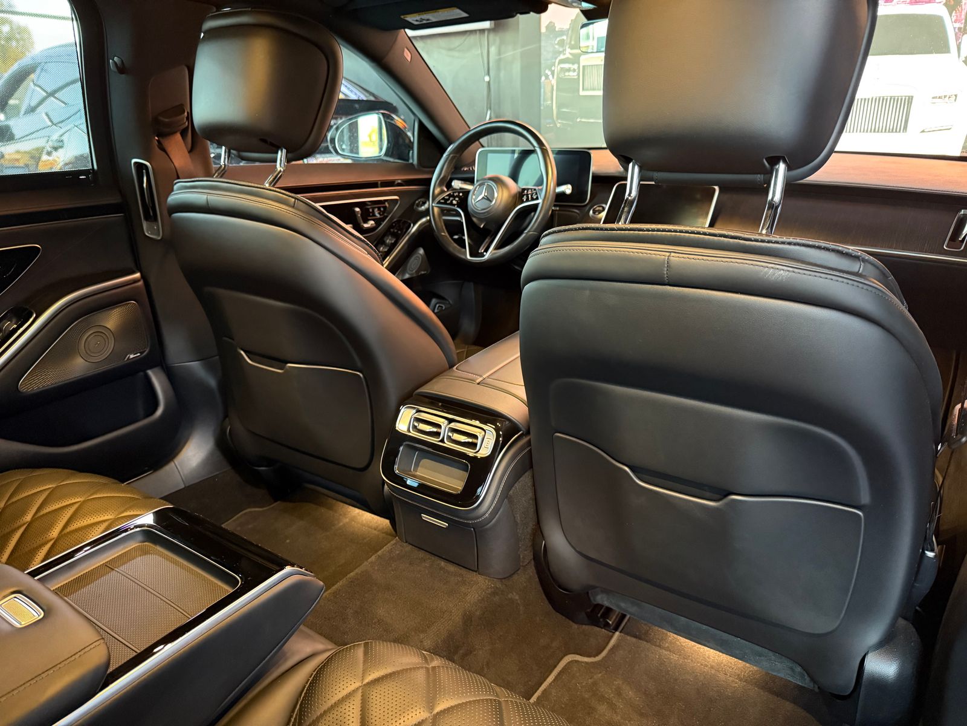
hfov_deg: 71.6
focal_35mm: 24
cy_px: 363
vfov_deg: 56.8
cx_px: 484
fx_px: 670
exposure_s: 1/30
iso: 800
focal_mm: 6.76
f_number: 1.78
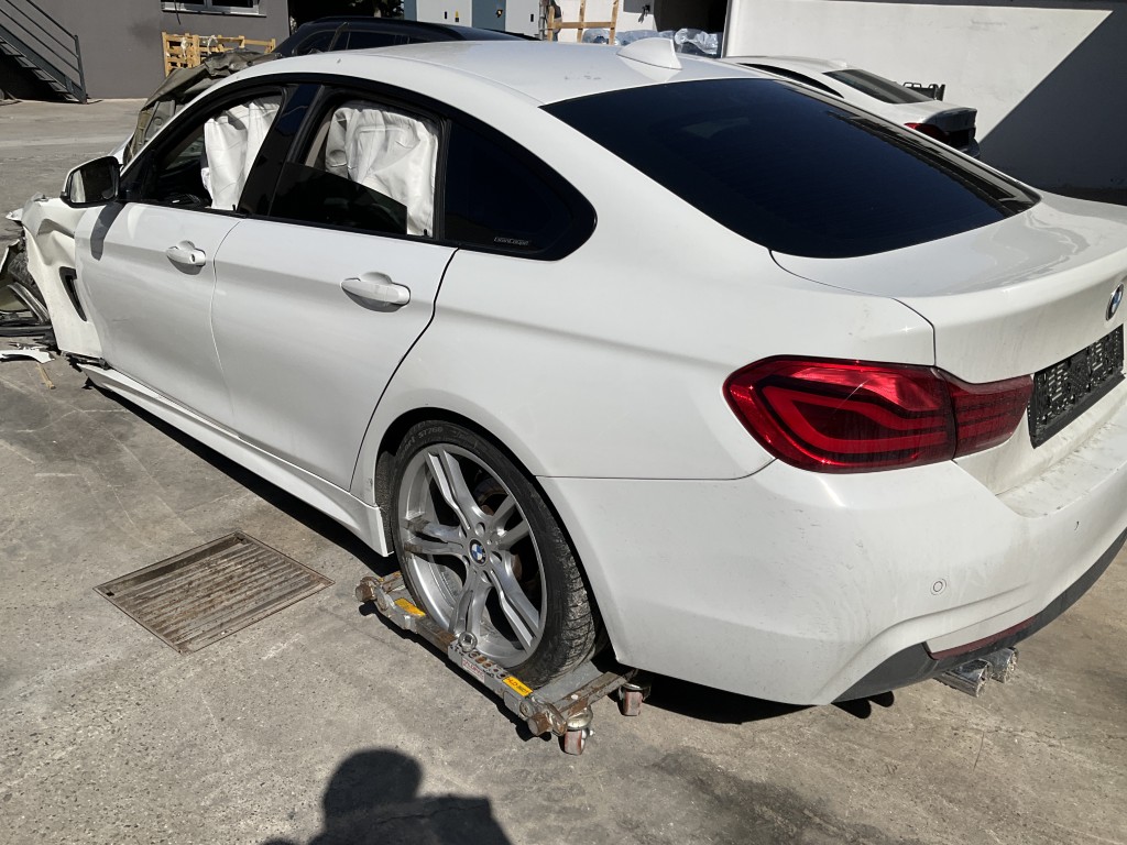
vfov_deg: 48.2
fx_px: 944
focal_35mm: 29
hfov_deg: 61.7
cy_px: 422
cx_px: 564
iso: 25
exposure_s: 1/5263
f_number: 1.8
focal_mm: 3
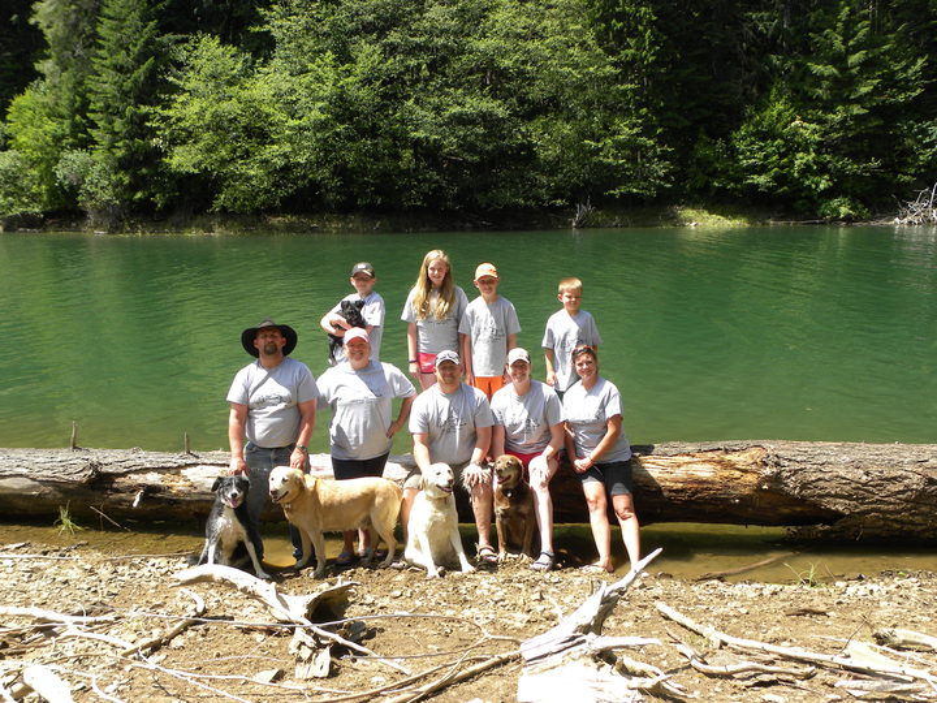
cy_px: 352
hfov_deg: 50.1
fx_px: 1002
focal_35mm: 37
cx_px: 468
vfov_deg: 38.7
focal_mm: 6.6
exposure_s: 1/173
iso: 64
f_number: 4.5
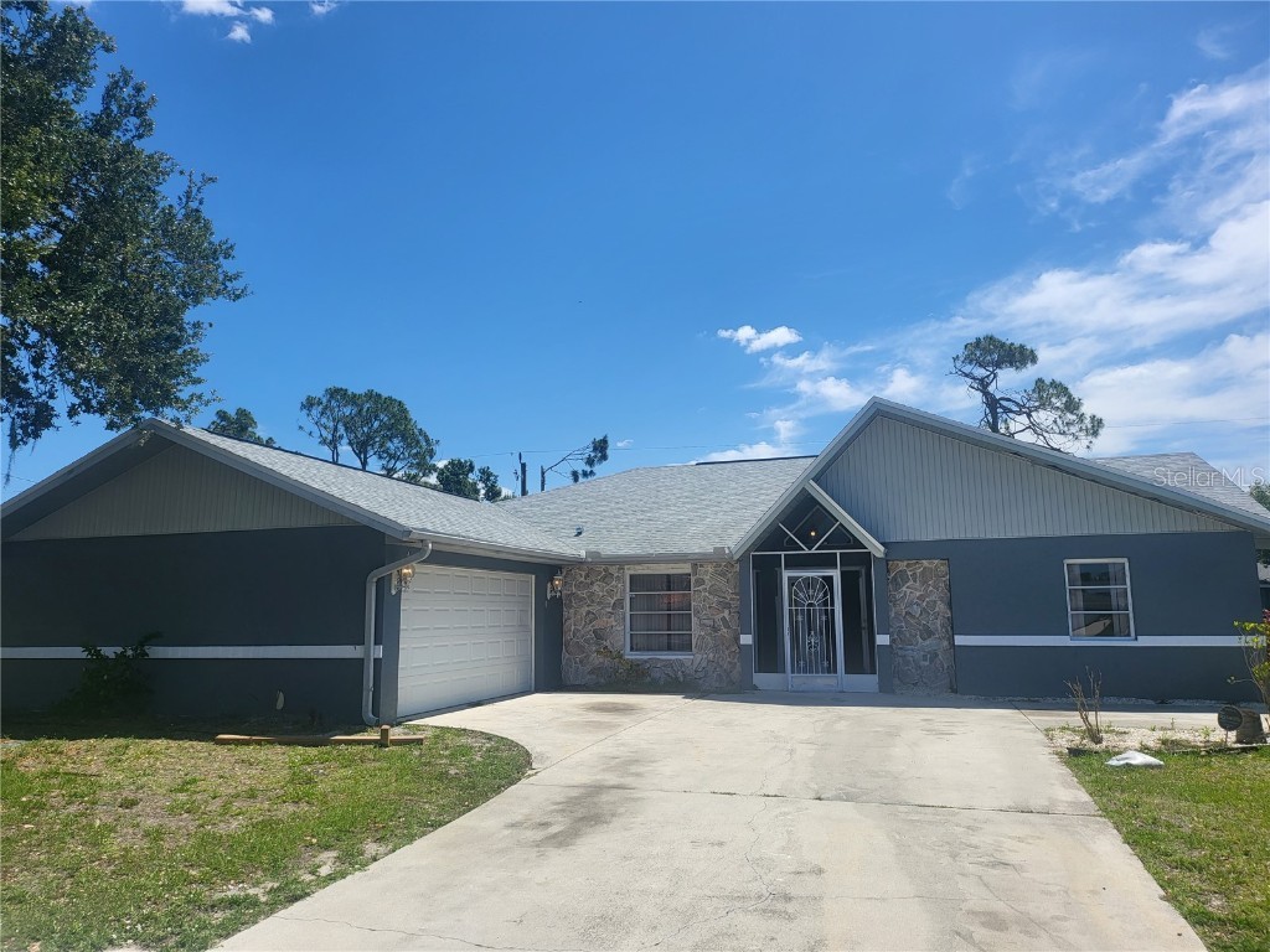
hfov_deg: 71.6
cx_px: 635
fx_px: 881
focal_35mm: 24
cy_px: 476
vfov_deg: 56.8
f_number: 1.8
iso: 40
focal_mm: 5
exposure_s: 1/3001
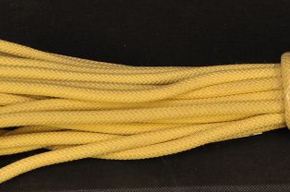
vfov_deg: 11.7
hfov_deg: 17.5
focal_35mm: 117
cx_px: 177
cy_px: 90
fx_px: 941
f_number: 4.2
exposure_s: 1/100
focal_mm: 34
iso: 400
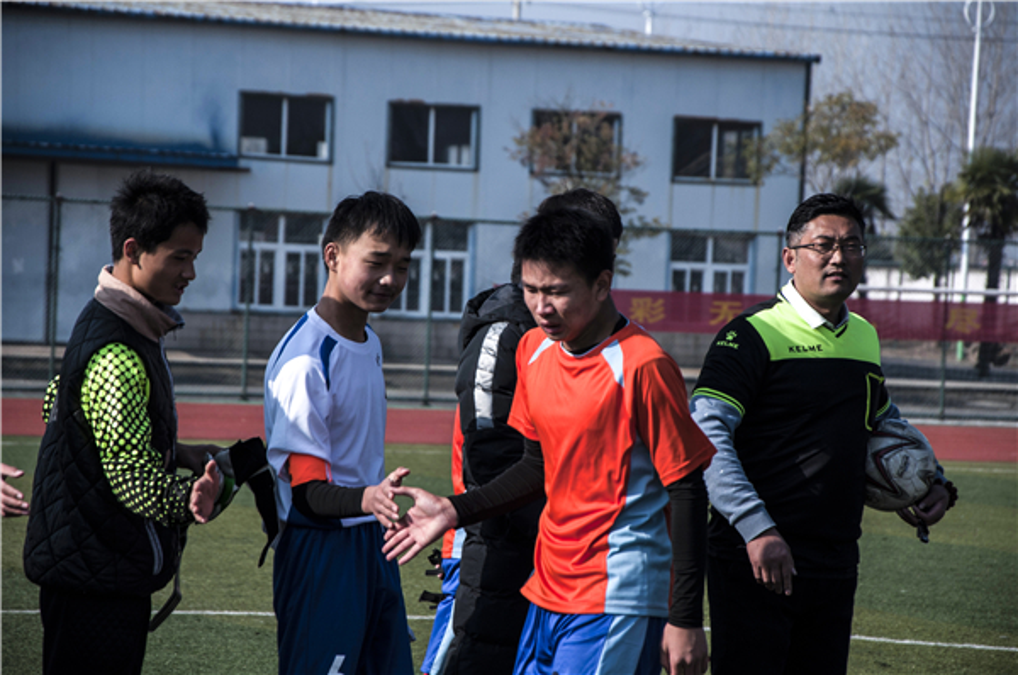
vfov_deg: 8.7
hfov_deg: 13.1
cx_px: 509
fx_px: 4447
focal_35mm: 158
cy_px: 338
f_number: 5.6
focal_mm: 105
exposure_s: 1/1250
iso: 100
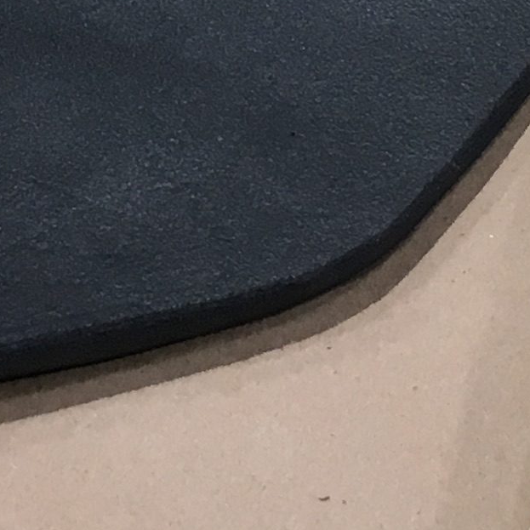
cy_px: -312
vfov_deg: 10.1
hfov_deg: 10.5
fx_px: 2875
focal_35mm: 166
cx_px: 348
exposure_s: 1/30
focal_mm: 4.15
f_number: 2.2
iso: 25
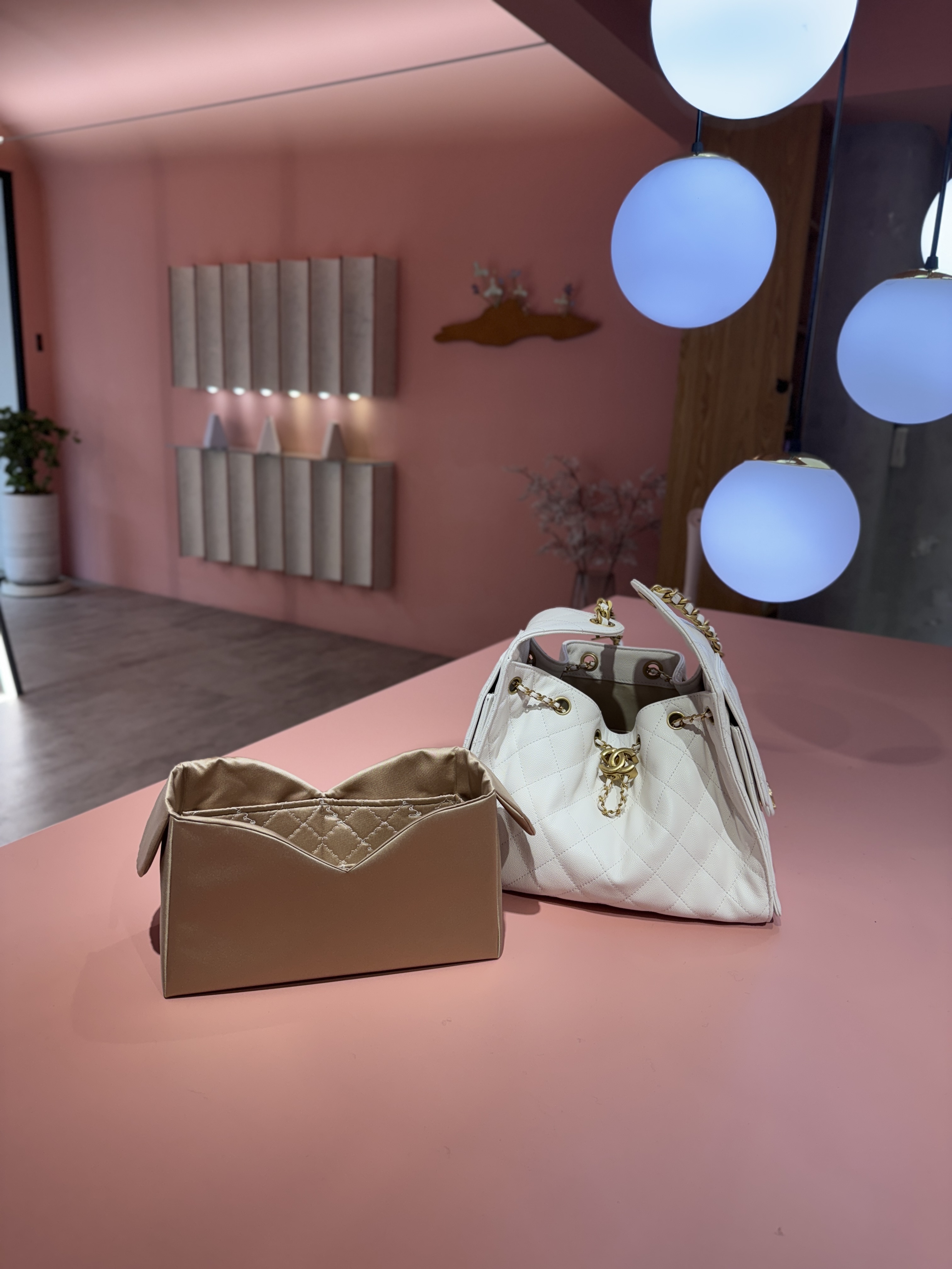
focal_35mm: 24
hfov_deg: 56.8
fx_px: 880
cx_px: 476
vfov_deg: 71.6
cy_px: 634
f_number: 1.78
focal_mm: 6.76
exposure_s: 1/120
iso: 64
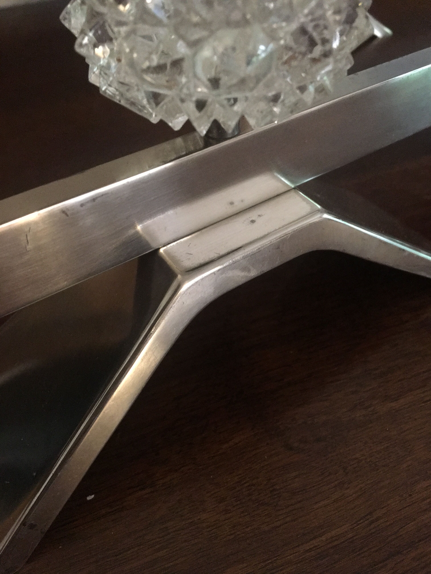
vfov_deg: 61.7
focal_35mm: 29
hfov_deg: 48.2
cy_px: 287
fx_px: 481
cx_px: 216
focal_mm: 4.15
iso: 400
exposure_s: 1/17
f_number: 2.2
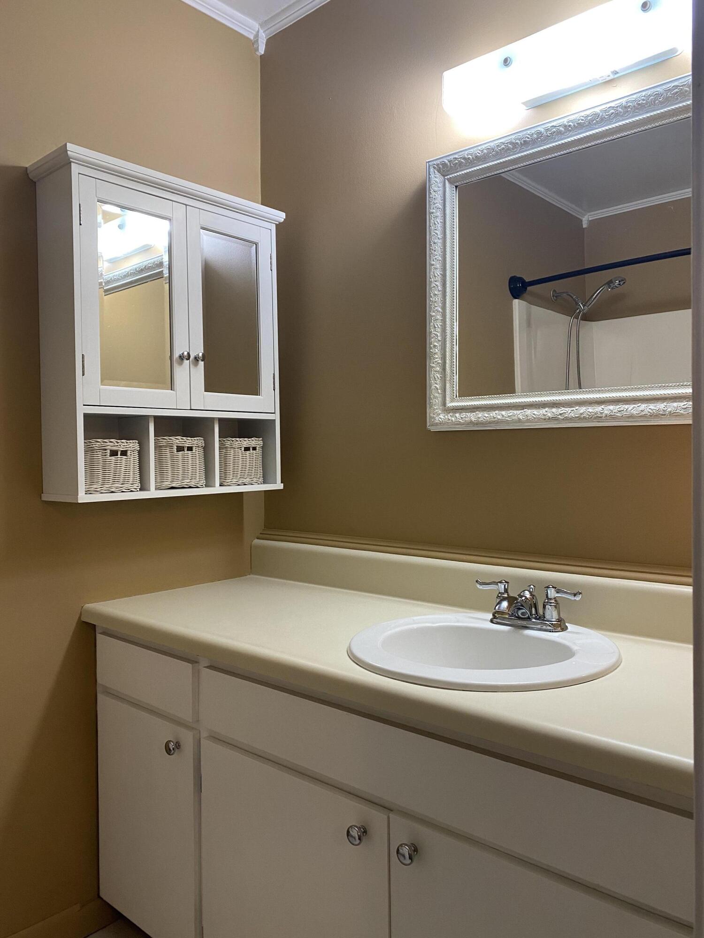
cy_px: 469
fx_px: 705
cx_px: 352
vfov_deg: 67.3
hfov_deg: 53.1
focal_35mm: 26
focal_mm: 4.25
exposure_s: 1/60
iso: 100
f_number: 1.8
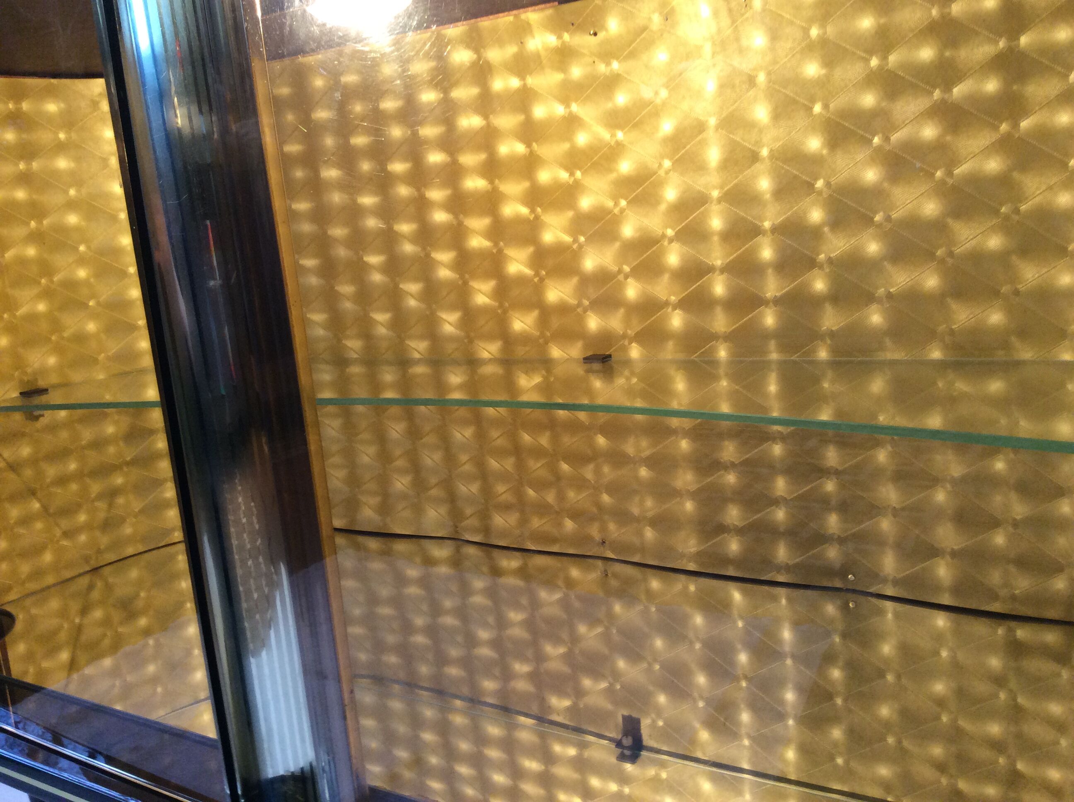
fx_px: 991
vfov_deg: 44.1
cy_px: 401
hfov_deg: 56.9
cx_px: 537
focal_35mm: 32
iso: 100
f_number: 2.4
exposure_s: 1/25
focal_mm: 3.3
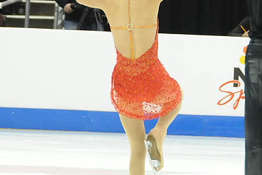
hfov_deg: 6.5
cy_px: 53
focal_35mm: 315
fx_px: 2293
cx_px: 211
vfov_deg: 4.4
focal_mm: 105
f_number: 5.6
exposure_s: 1/400
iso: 3200
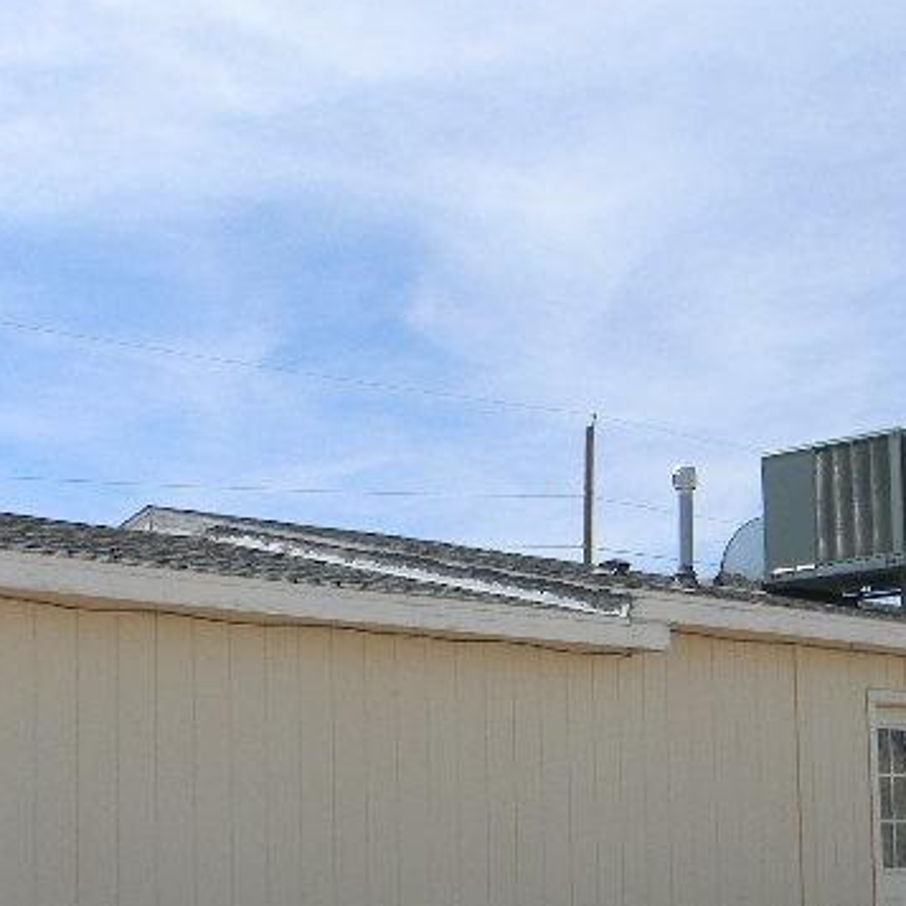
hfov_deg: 24.2
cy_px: 680
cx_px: 586
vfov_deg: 24.1
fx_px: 2102
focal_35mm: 71
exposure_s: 1/280
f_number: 7
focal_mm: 5
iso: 80
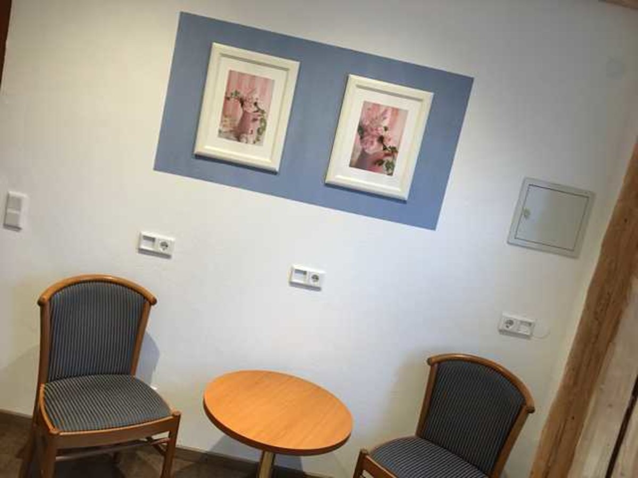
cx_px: 319
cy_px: 239
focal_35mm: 29
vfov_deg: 48.2
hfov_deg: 61.7
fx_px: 534
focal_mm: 4.15
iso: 160
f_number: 2.2
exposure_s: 1/33
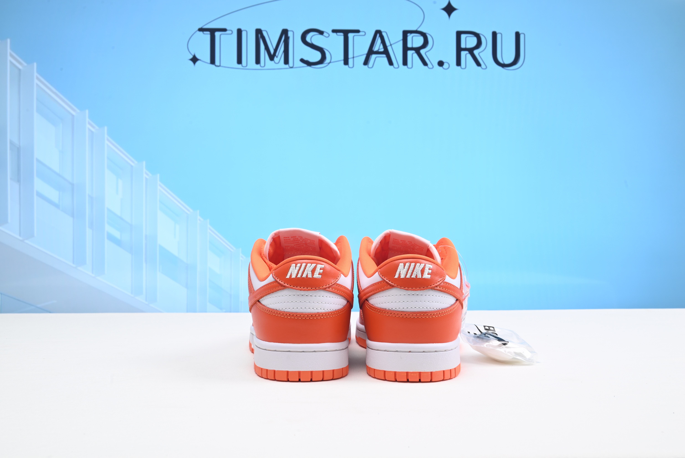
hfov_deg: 51.9
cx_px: 342
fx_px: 704
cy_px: 229
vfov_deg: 36.0
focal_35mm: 37
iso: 100
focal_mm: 37
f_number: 16
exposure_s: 1/2
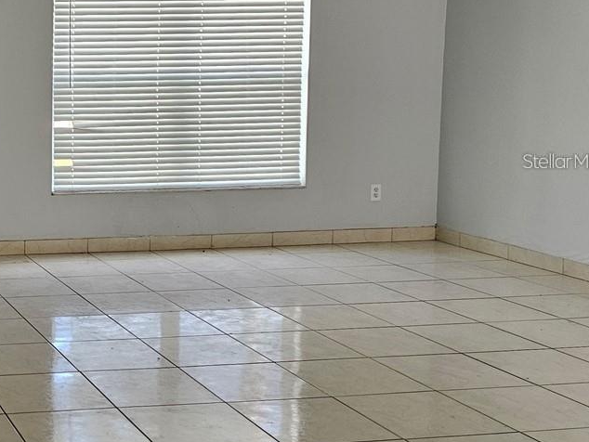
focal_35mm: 58
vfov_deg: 25.2
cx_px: -133
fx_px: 987
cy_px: 161
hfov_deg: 28.5
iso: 125
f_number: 1.7
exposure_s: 1/120
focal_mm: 6.3
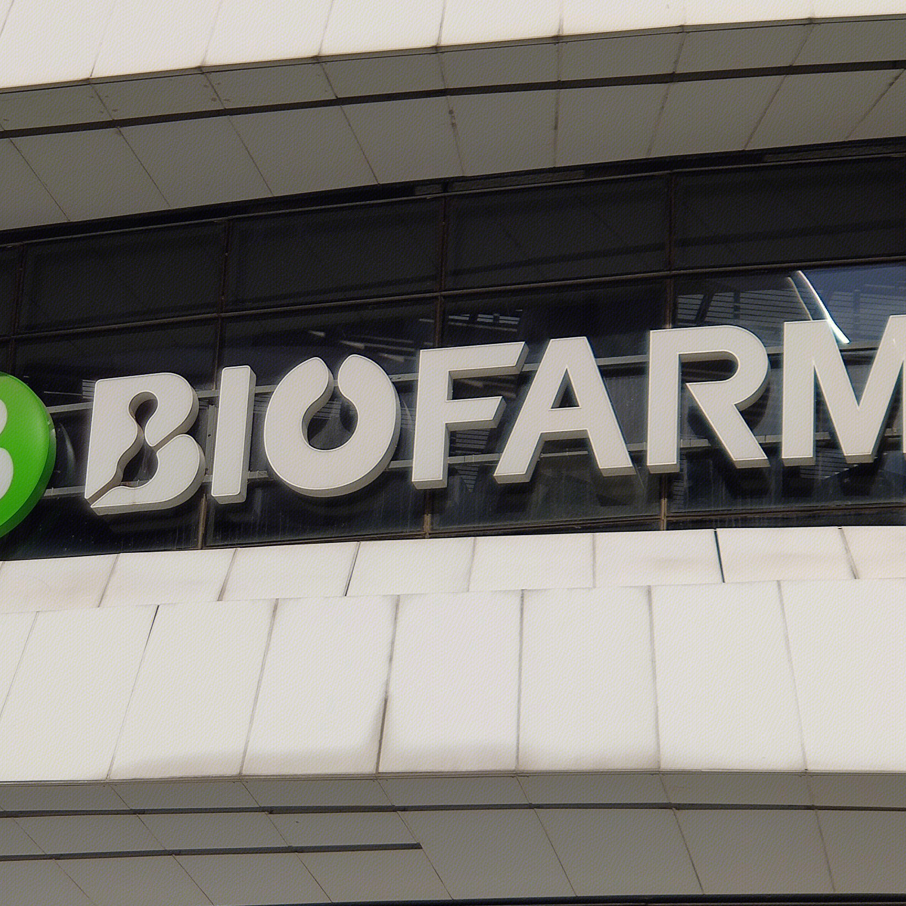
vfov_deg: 15.8
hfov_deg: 15.7
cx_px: 185
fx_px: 3257
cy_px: 481
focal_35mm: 110
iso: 100
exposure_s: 1/2585
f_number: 2.2
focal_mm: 6.22
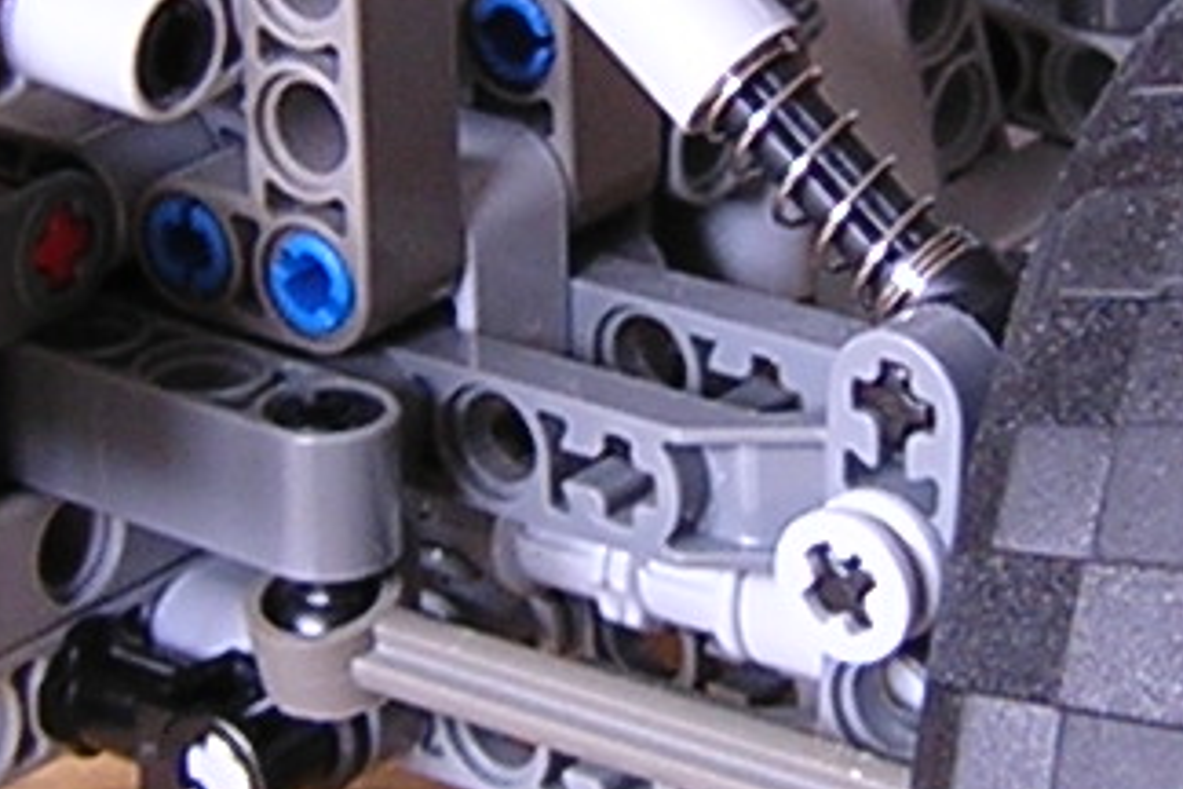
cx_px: 832
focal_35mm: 185
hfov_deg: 11.1
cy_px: 26
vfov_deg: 7.4
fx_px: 6079
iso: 121
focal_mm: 4.7
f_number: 2.6
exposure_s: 1/3.6
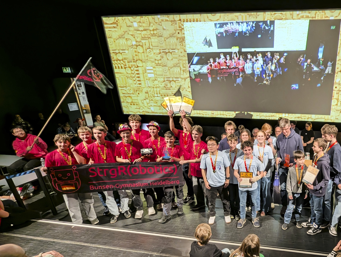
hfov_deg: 72.2
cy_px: 167
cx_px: 264
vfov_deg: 62.3
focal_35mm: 21
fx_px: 207
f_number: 2.2
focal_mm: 1.95
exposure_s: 1/29
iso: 143
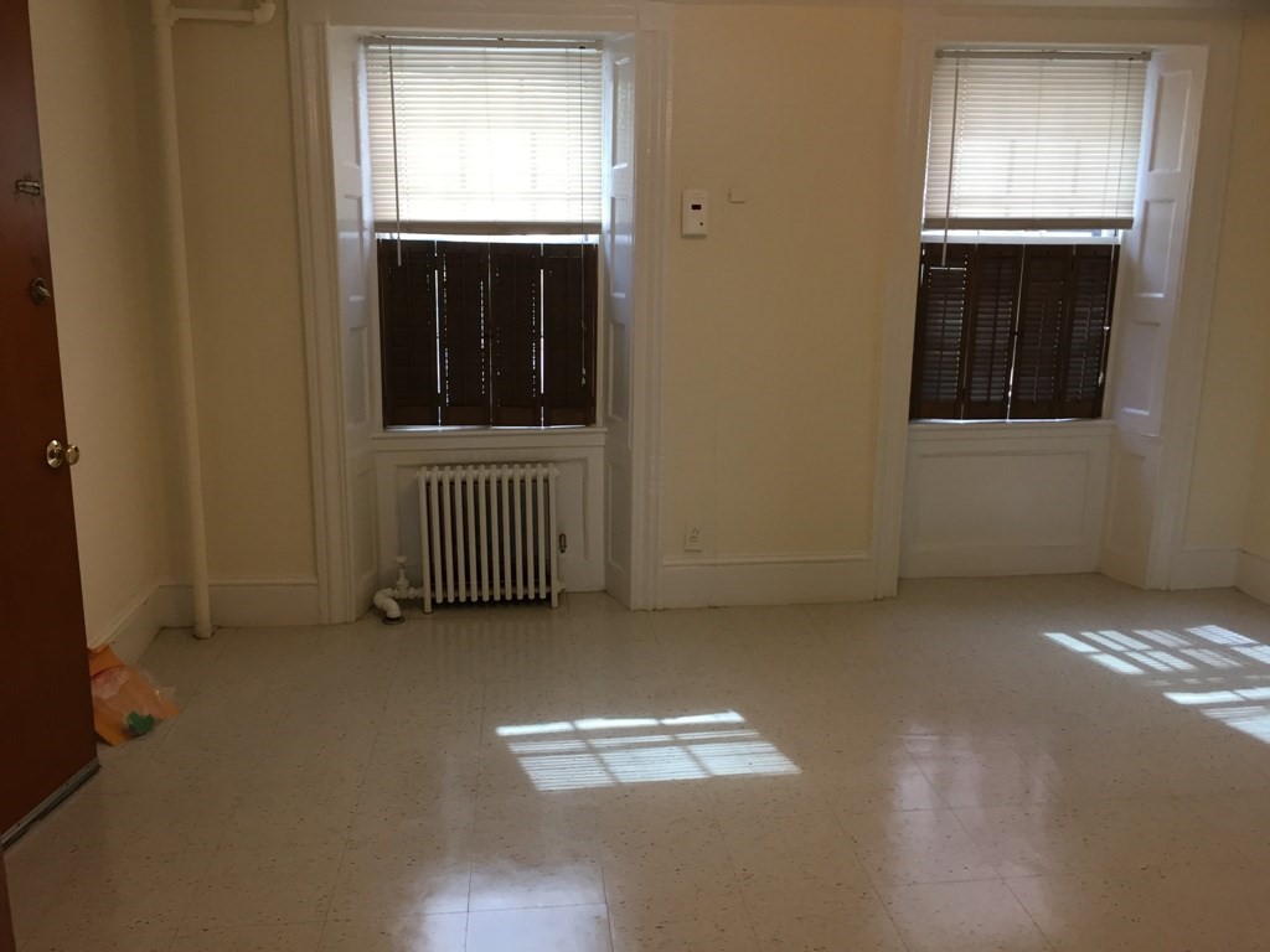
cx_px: 635
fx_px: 1064
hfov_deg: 61.7
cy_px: 476
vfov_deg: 48.2
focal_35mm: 29
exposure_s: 1/30
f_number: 2.2
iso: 32
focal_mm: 4.15
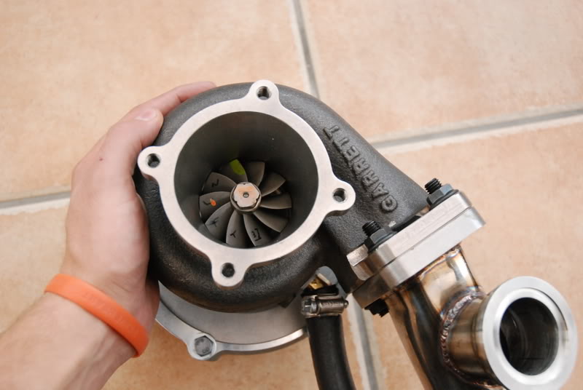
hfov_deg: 44.9
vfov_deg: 30.9
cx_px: 292
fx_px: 705
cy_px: 195
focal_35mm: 44
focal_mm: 29
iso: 1000
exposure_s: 1/125
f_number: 4
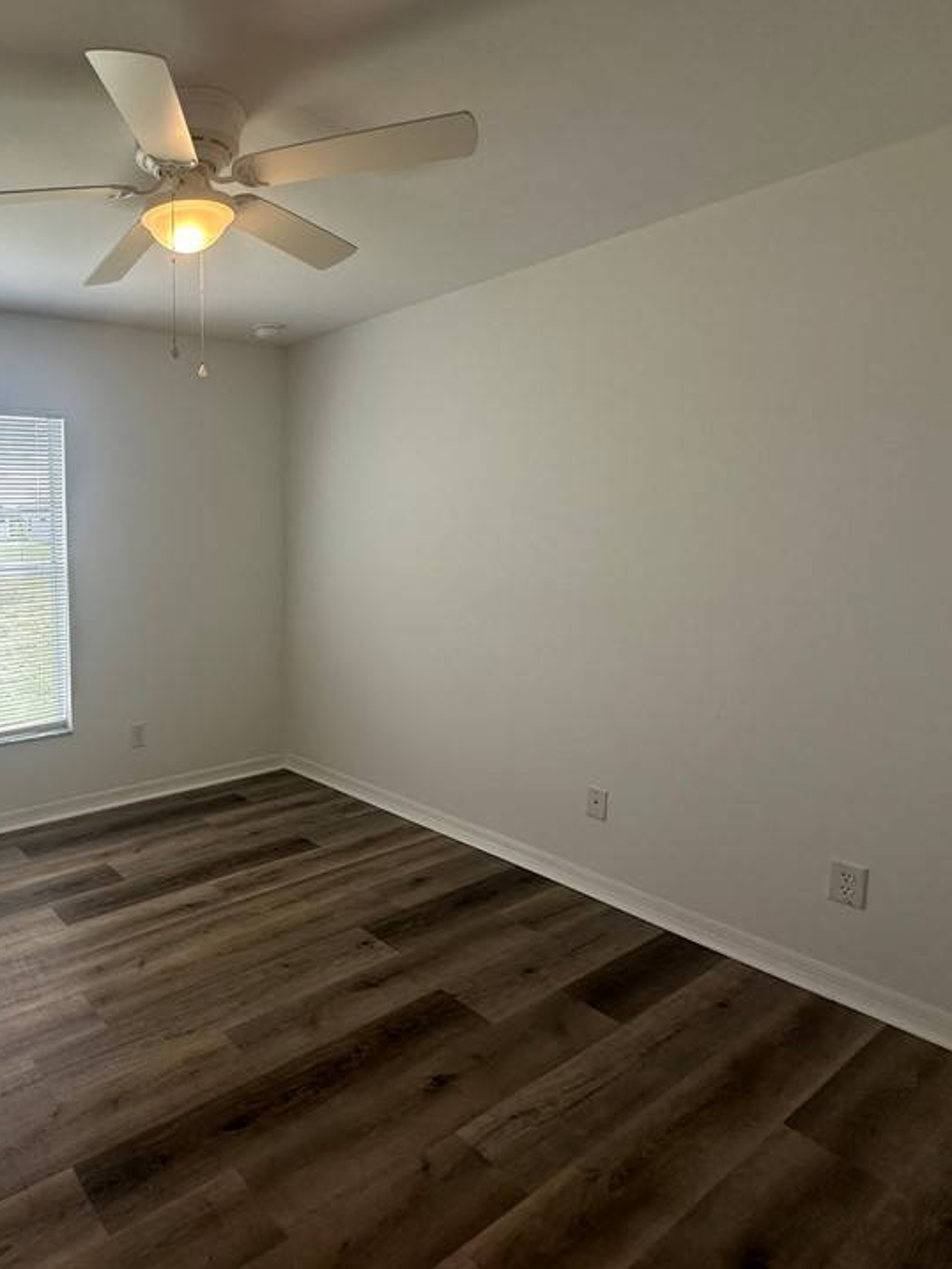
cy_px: 591
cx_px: 133
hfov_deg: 58.4
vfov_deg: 81.6
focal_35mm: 20
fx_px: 733
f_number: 2.2
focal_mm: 2.22
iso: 50
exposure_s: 1/99
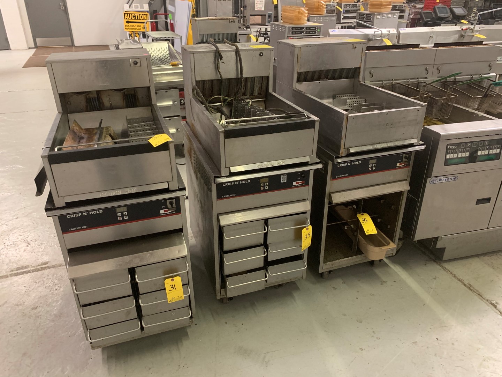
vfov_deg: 53.1
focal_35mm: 26
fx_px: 377
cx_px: 251
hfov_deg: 67.3
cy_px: 188
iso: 500
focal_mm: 4.25
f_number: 1.8
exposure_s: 1/30
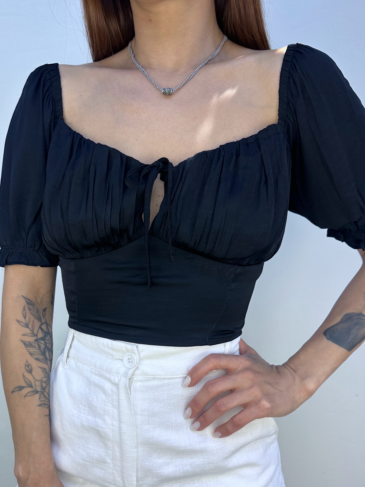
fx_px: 436
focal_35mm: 31
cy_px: 313
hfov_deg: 45.4
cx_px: 171
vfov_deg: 57.4
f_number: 1.78
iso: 80
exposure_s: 1/724
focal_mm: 6.86
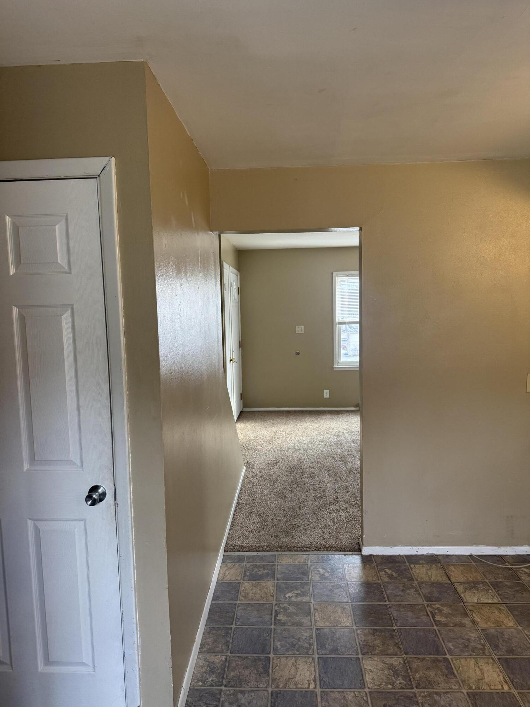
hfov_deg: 56.8
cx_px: 265
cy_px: 354
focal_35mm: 24
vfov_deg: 71.6
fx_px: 490
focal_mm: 6.76
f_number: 1.78
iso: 250
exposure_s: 1/120
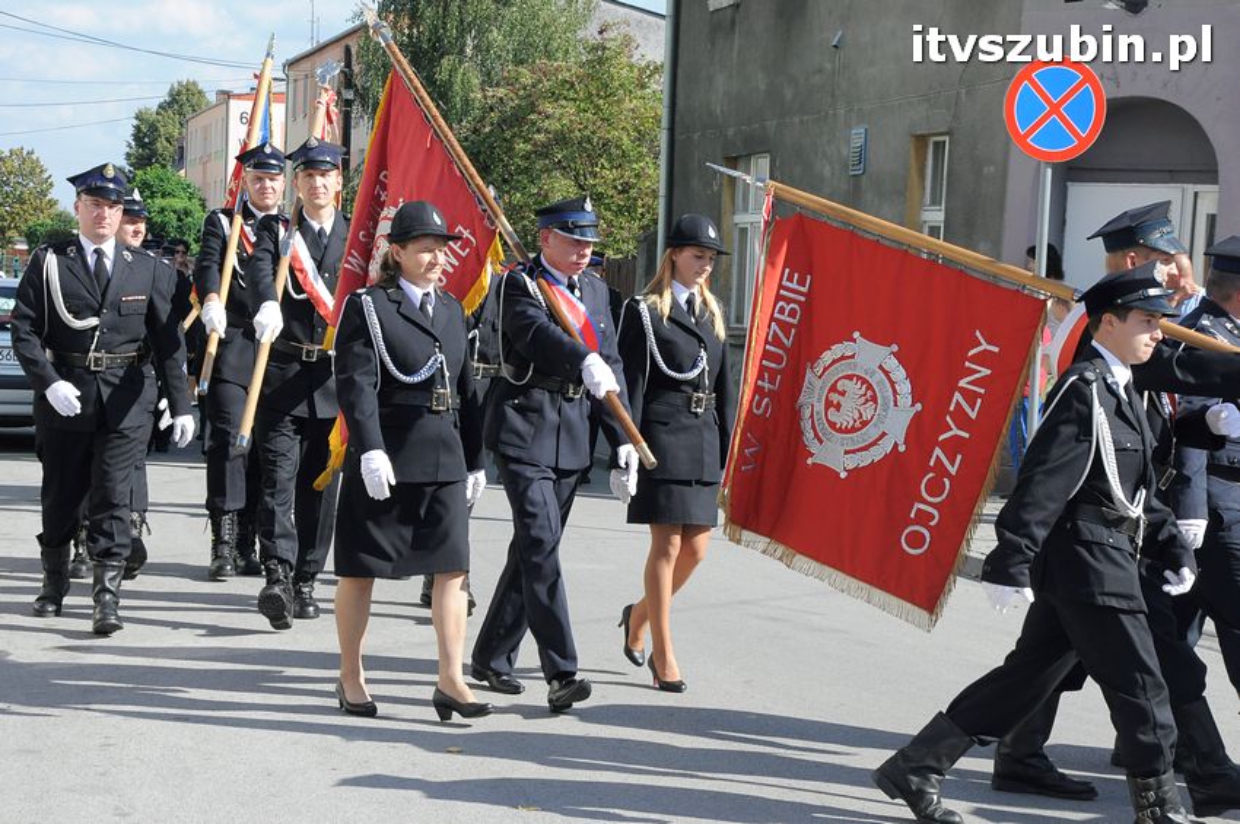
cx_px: 620
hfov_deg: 26.0
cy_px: 412
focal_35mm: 78
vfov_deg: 17.5
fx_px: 2684
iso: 800
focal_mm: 52
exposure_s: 1/640
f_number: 13
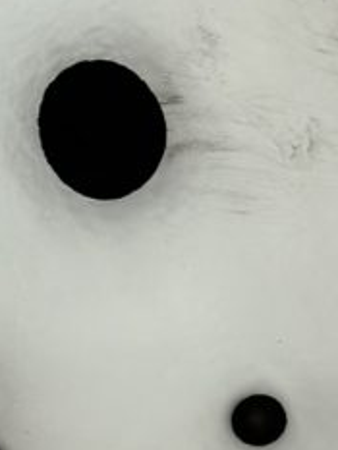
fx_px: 2745
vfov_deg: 9.2
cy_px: 595
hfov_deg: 7.0
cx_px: 75
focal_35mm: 211
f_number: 1.78
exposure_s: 1/50
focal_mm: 6.86
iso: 64
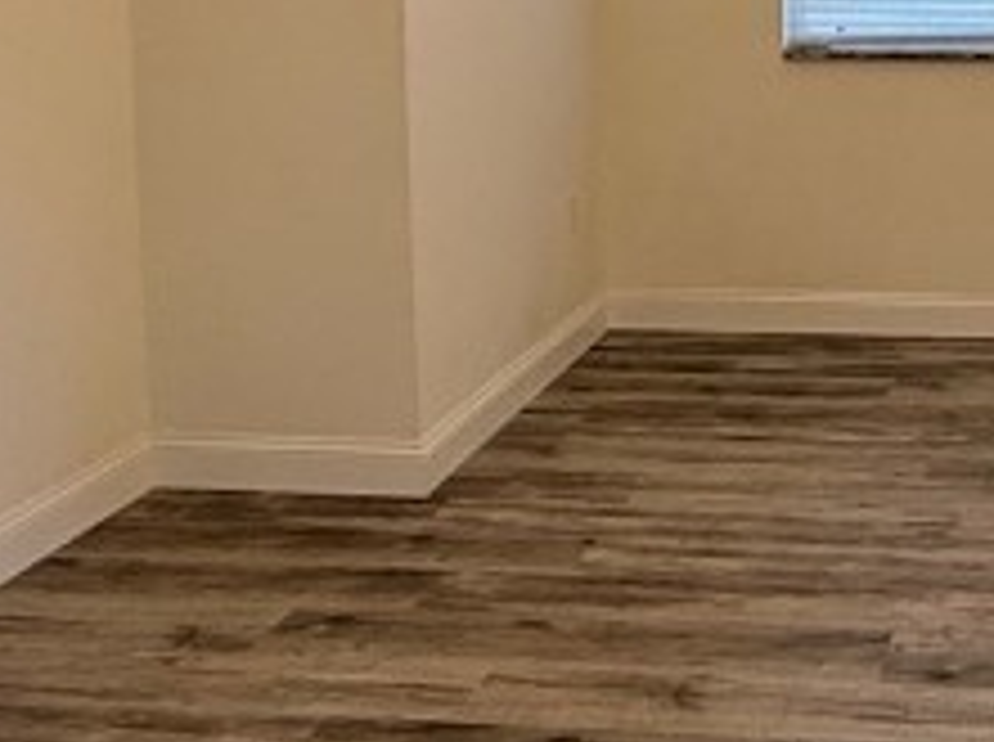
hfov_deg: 28.5
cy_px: 54
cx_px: 931
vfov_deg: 21.9
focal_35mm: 65
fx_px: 1863
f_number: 2.2
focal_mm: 2.22
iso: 125
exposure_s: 1/120
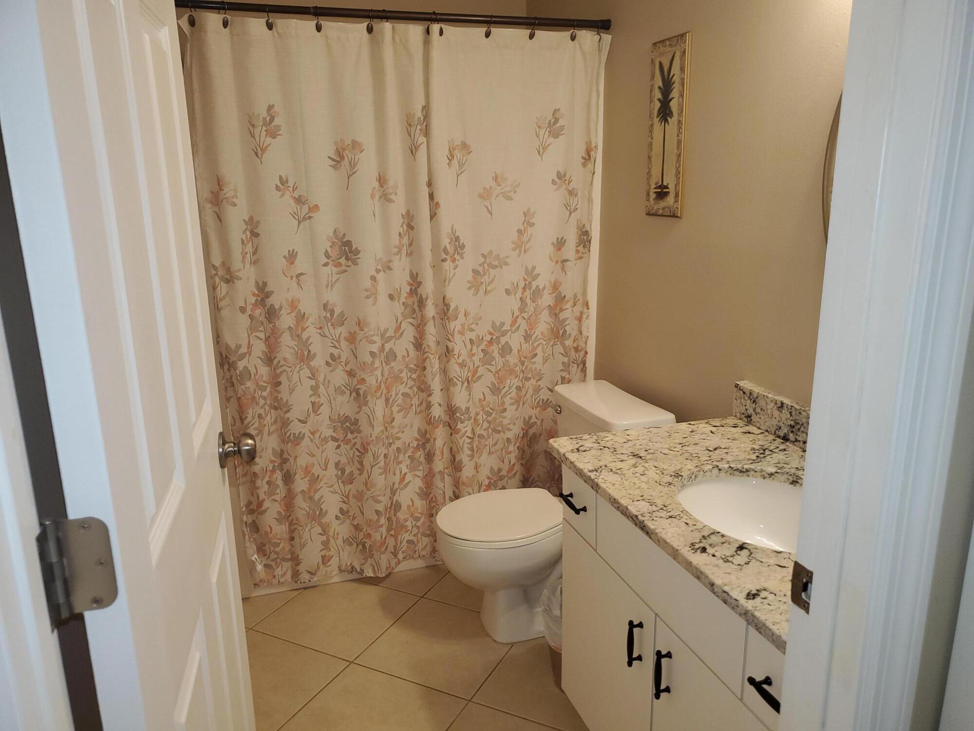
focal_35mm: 26
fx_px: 732
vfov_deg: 53.1
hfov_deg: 67.3
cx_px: 487
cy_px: 366
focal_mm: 4.3
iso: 64
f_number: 1.5
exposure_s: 1/60
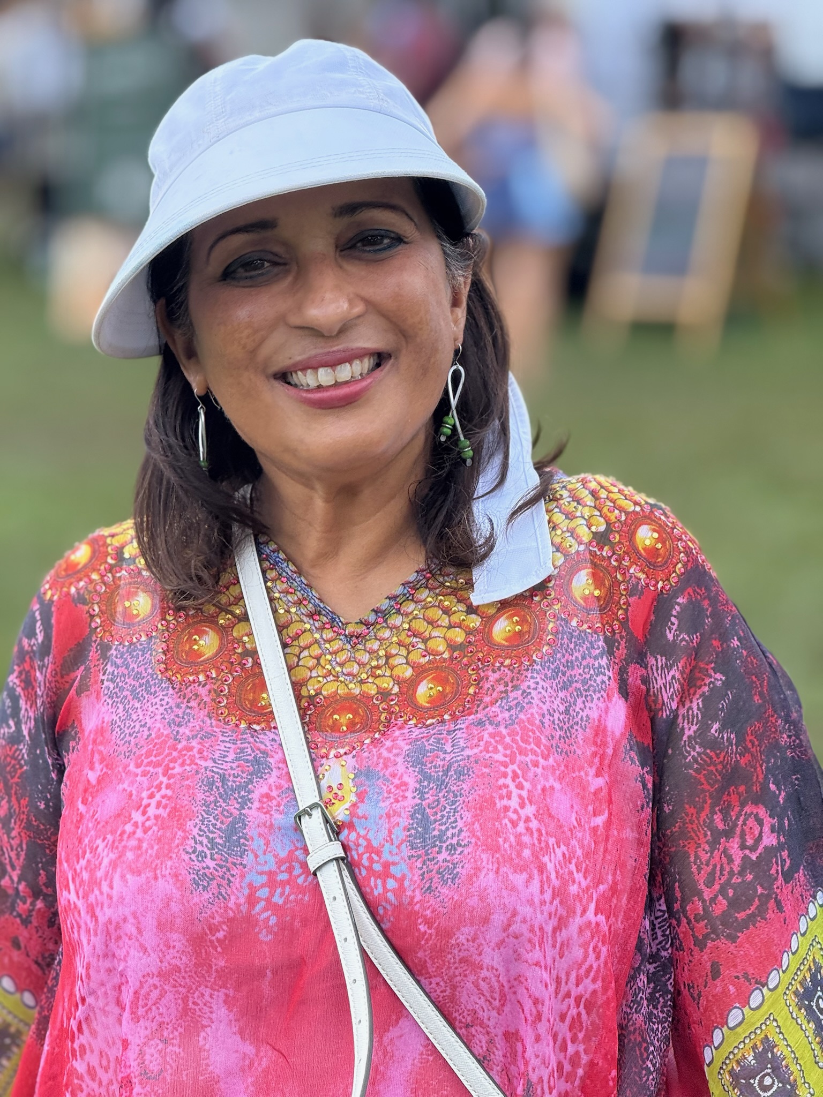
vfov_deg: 16.4
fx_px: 3804
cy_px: 548
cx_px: 412
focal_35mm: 120
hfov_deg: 12.3
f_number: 2.8
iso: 64
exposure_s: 1/668
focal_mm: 15.66
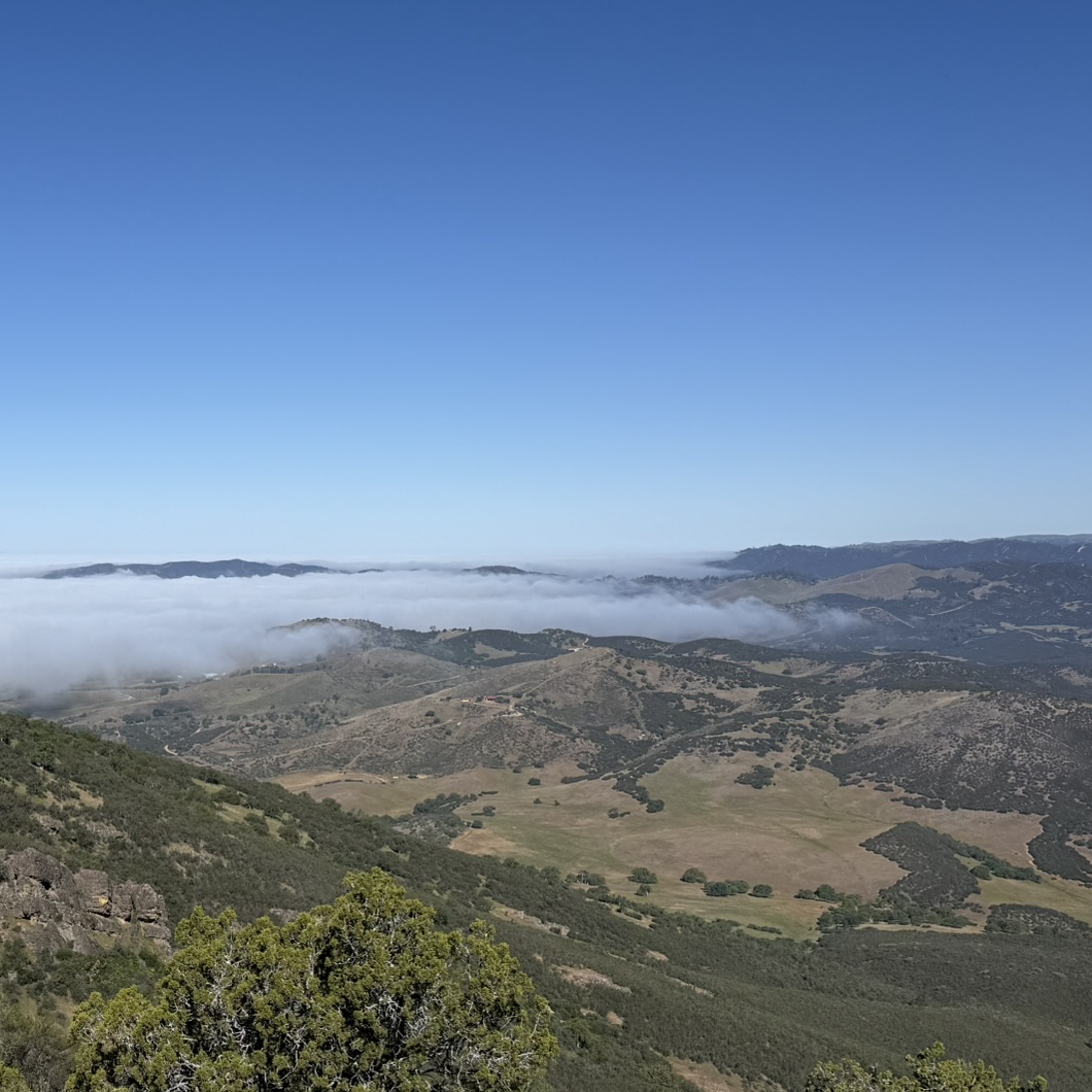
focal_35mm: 41
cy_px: 610
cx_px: 111
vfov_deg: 40.9
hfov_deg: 38.2
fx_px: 1463
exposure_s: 1/11905
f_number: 1.78
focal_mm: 6.76
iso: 80
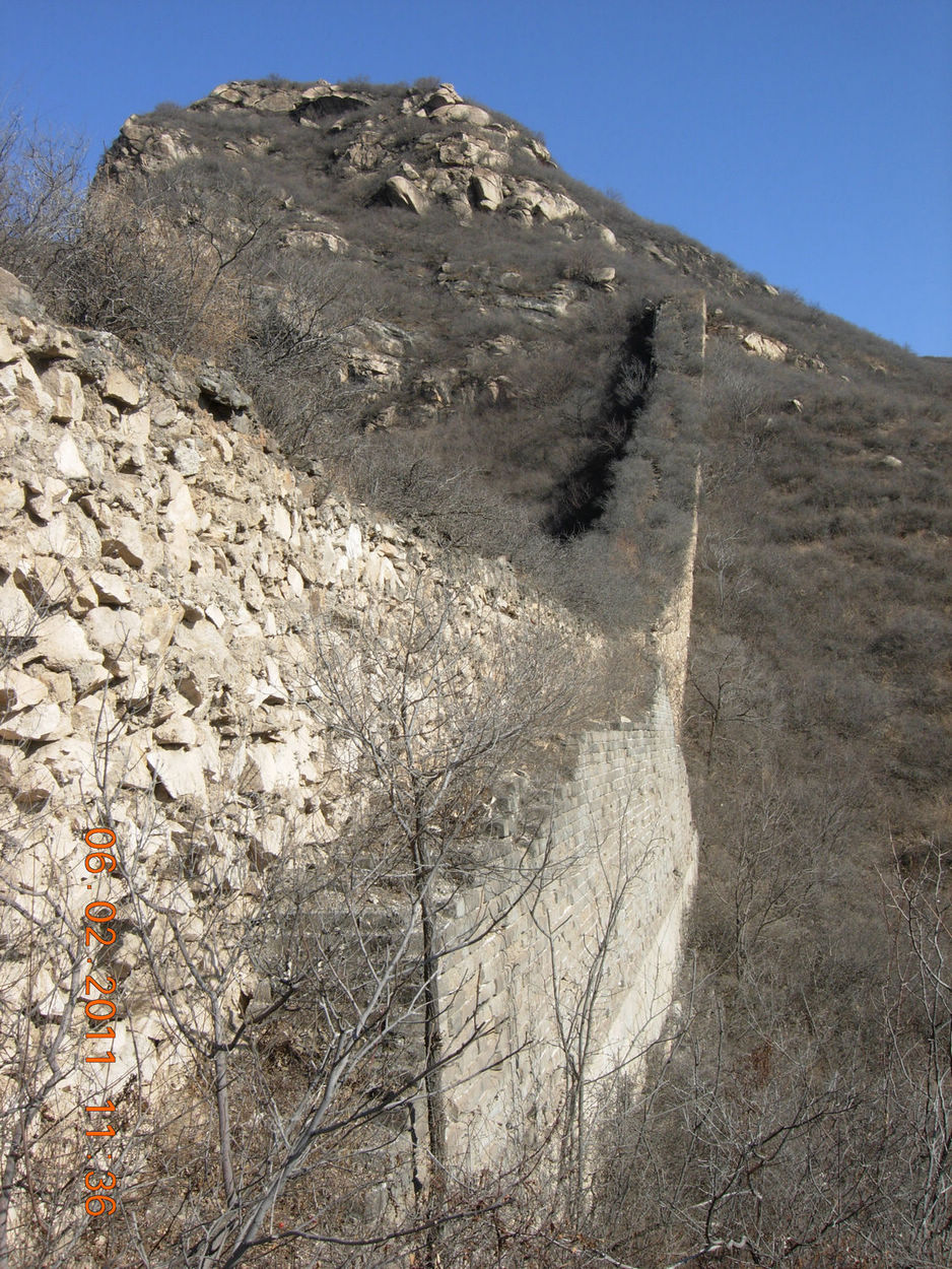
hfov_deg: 39.7
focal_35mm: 36
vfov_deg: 51.3
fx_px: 1320
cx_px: 476
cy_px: 634
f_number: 6.1
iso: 50
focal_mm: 7.5
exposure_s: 1/304
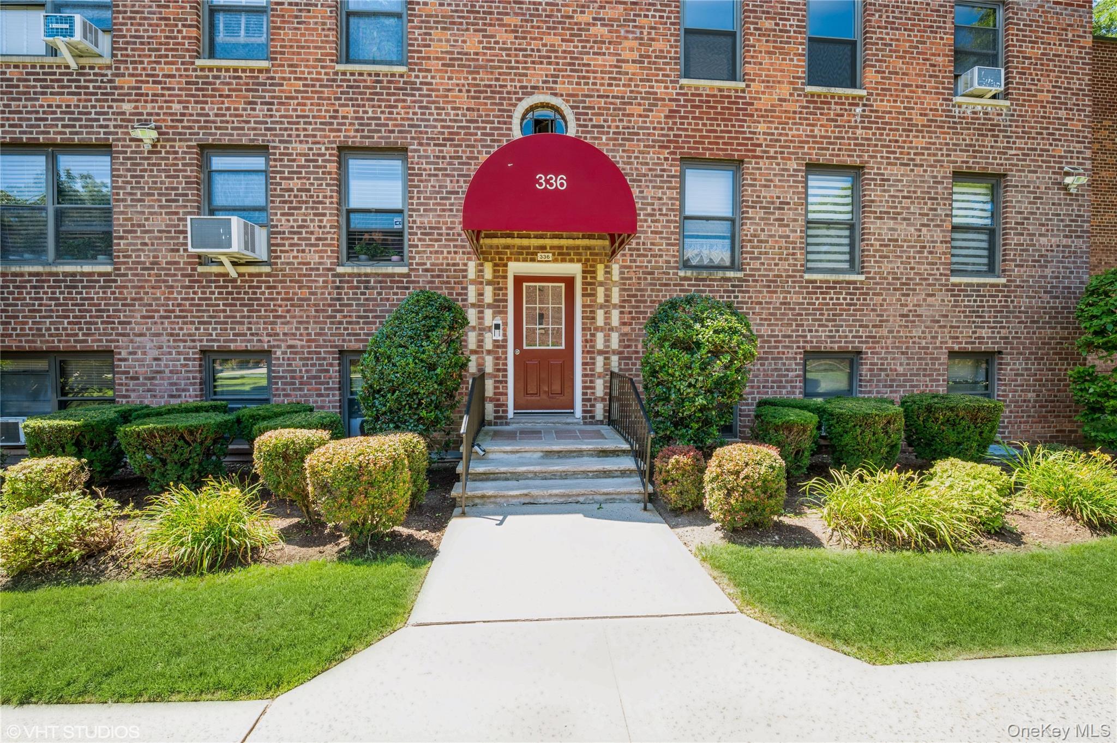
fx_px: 434
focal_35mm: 14
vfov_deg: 81.1
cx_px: 558
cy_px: 372
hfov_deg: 104.3
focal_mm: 14
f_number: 11
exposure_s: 1/30
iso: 200
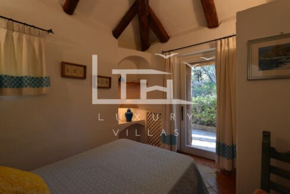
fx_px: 129
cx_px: 145
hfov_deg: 96.7
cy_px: 97
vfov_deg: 73.8
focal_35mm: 16
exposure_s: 1/40
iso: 800
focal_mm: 16
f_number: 8
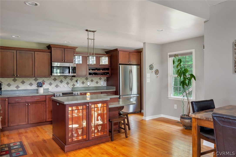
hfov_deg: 69.4
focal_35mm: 26
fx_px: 170
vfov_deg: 49.5
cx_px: 118
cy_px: 78
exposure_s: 1/2.5
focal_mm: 26
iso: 640
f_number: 7.1
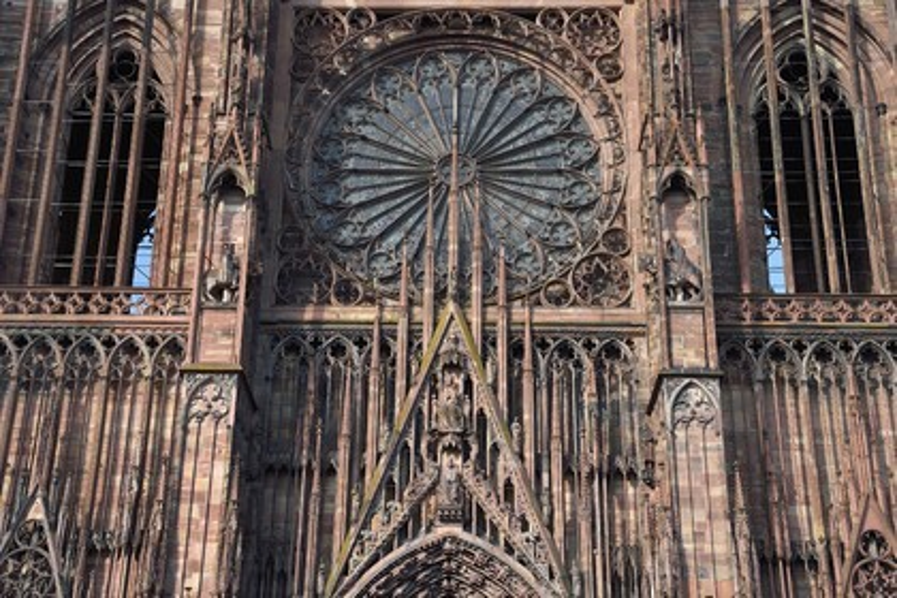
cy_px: 299
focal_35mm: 56
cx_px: 448
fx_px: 1395
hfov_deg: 35.6
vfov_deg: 24.2
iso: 200
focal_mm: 56
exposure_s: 1/250
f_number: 7.1
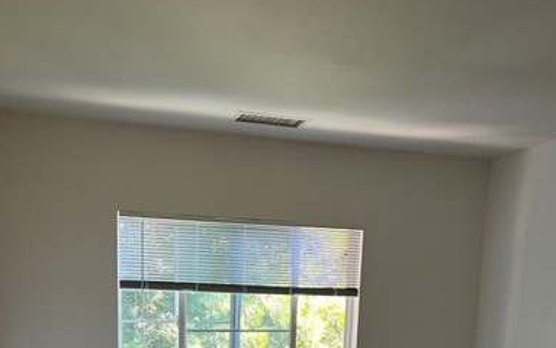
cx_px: 250
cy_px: 422
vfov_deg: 25.1
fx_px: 698
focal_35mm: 46
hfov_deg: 43.4
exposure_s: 1/60
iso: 160
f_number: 1.5
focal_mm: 5.7
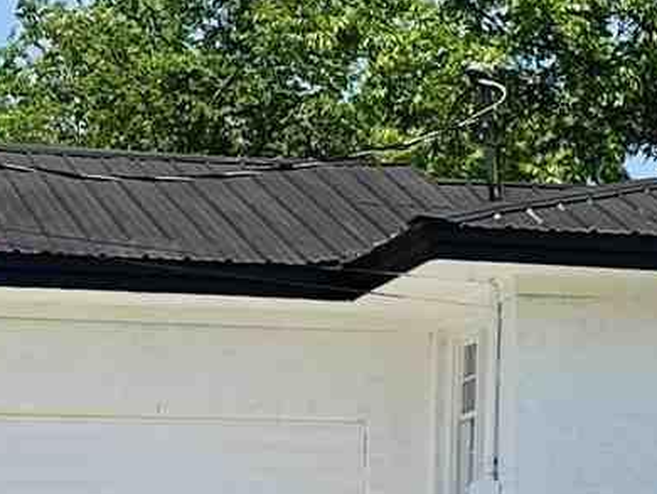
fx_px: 3589
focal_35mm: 189
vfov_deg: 7.9
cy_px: 238
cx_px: 1004
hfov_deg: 10.1
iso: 80
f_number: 1.78
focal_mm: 6.86
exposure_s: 1/5848
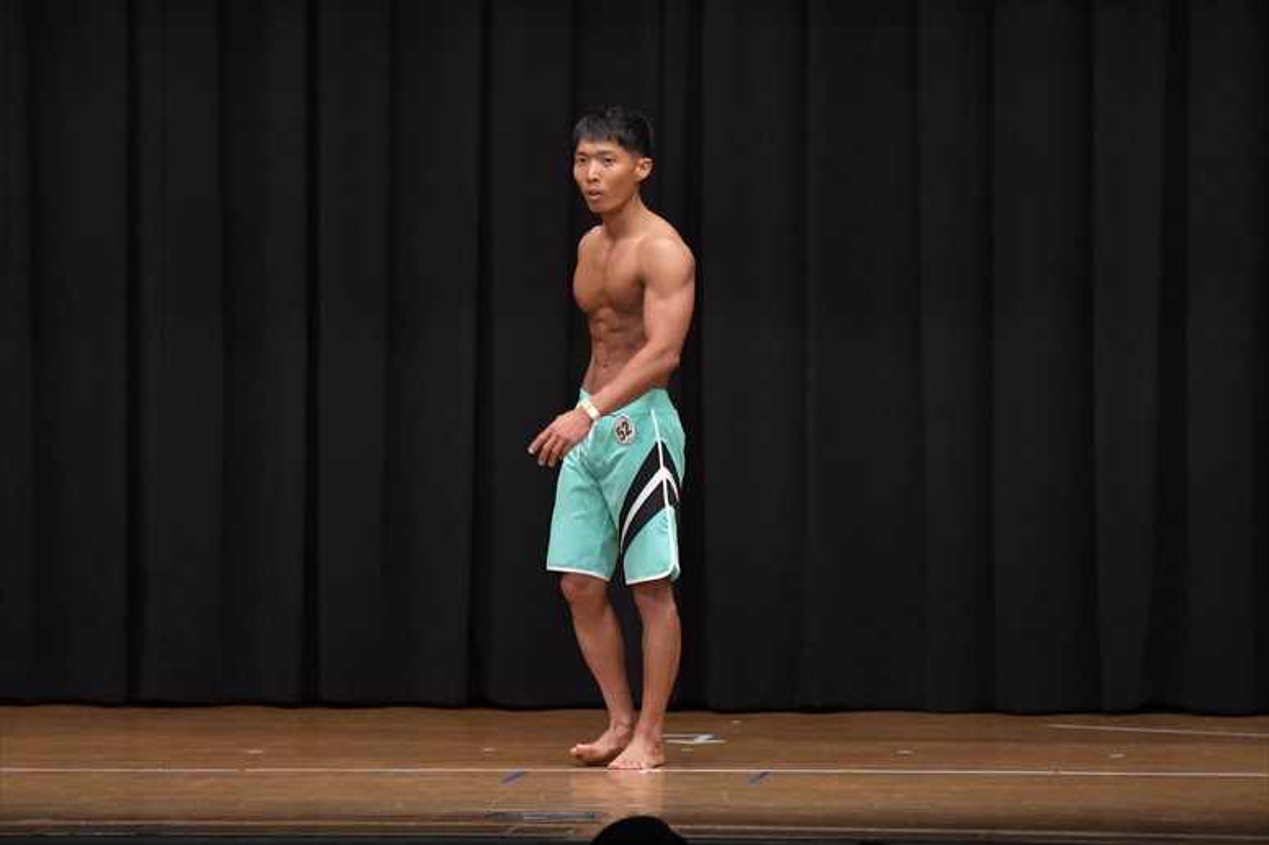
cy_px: 422
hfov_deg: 9.2
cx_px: 634
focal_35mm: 225
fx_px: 7927
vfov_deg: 6.1
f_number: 5.6
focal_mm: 150
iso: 6400
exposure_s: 1/400
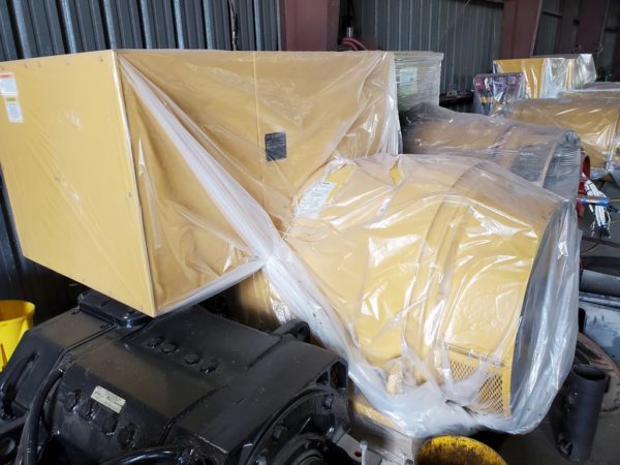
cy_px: 232
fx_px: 466
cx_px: 310
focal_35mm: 26
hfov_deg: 67.3
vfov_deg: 53.1
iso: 200
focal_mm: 4.3
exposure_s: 1/40
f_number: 2.4
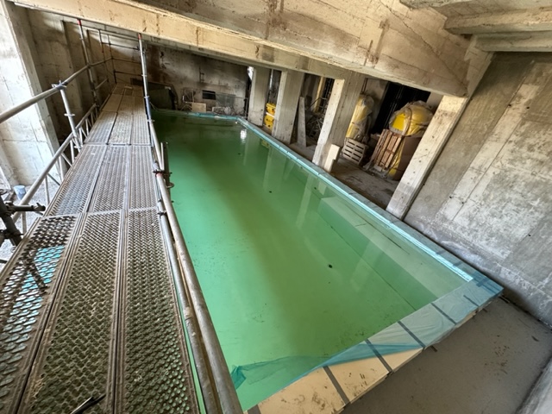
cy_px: 207
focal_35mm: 14
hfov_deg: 102.1
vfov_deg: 85.7
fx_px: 223
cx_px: 276
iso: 320
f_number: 2.2
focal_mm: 2.22
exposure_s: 1/89
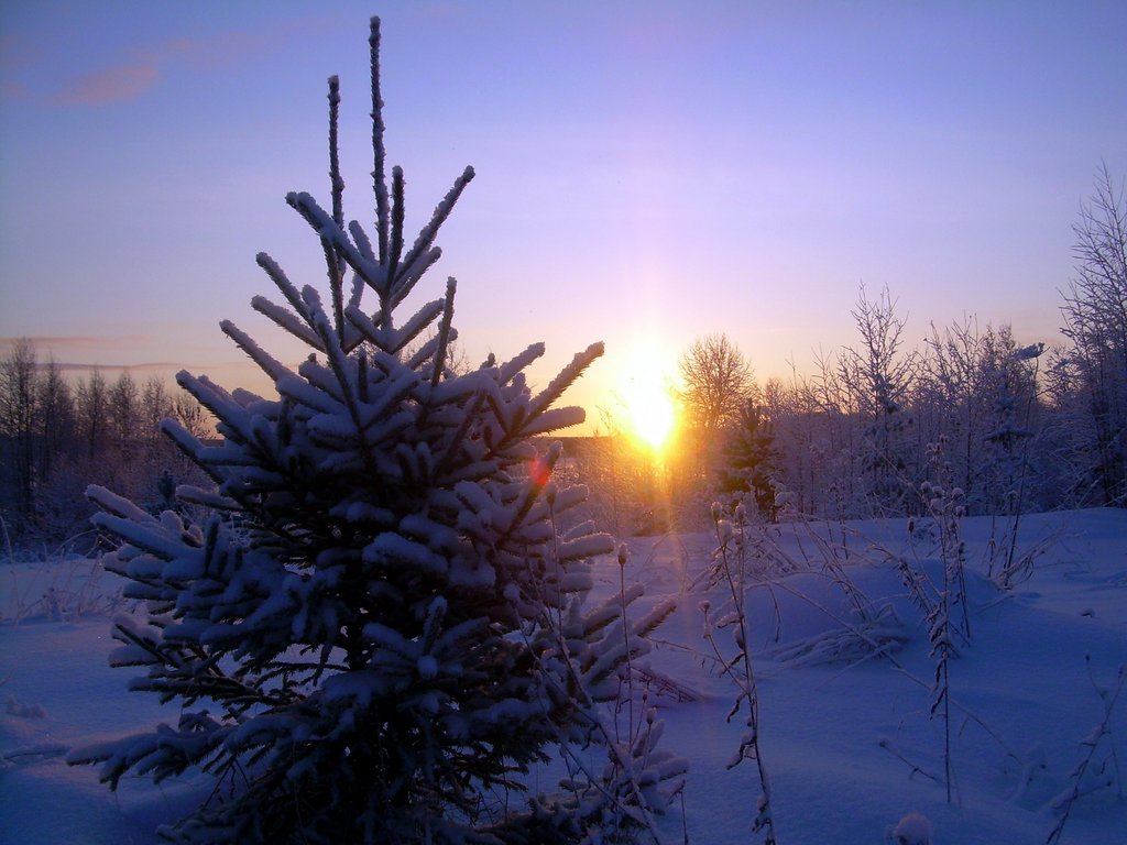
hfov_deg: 49.0
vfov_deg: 37.7
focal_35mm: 38
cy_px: 422
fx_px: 1237
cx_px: 564
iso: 50
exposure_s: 1/273
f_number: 4.6
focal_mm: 6.3
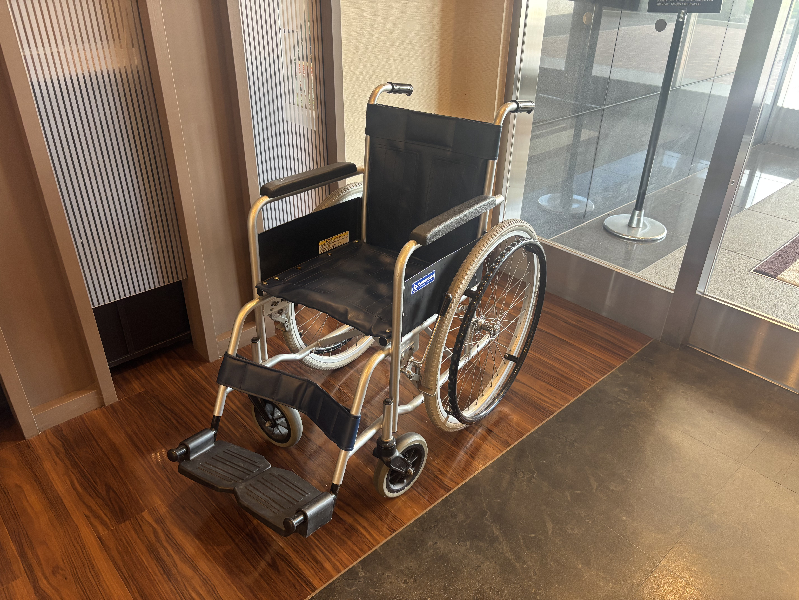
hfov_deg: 67.3
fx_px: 600
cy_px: 300
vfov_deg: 53.1
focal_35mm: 26
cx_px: 400
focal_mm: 5.96
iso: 200
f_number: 1.6
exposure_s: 1/50
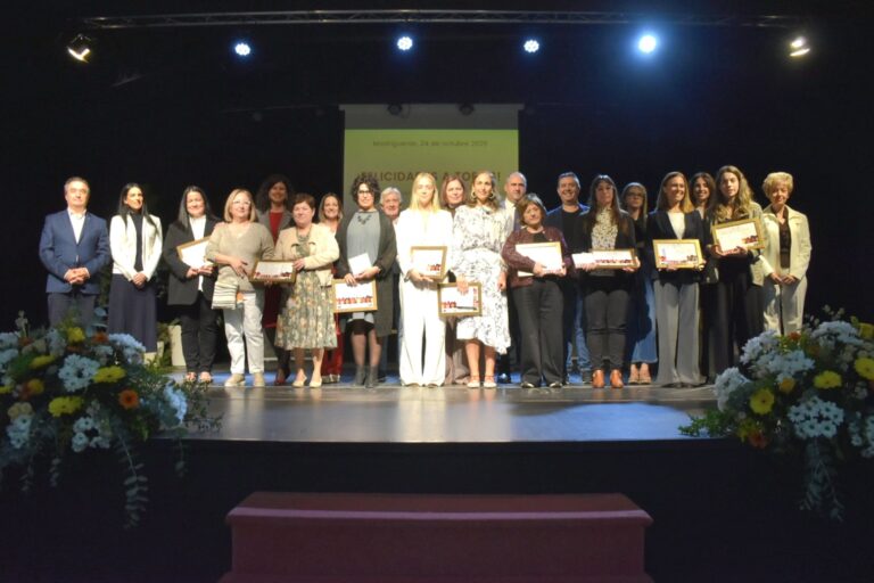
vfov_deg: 47.9
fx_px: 655
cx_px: 437
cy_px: 292
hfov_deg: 67.4
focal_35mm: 27
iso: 720
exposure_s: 1/250
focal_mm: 18
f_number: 3.5
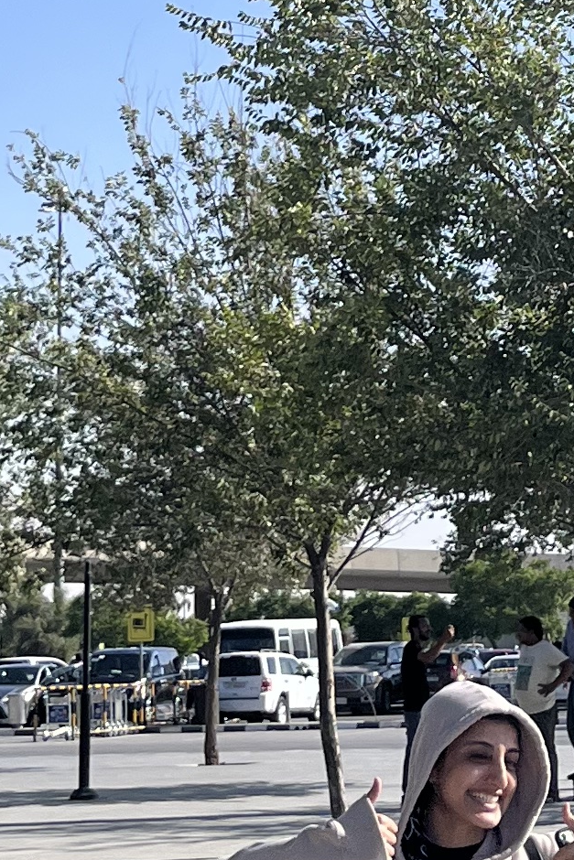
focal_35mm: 116
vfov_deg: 16.9
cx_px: 341
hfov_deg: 11.8
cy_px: -143
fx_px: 2773
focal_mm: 5.1
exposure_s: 1/3623
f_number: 1.6
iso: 50
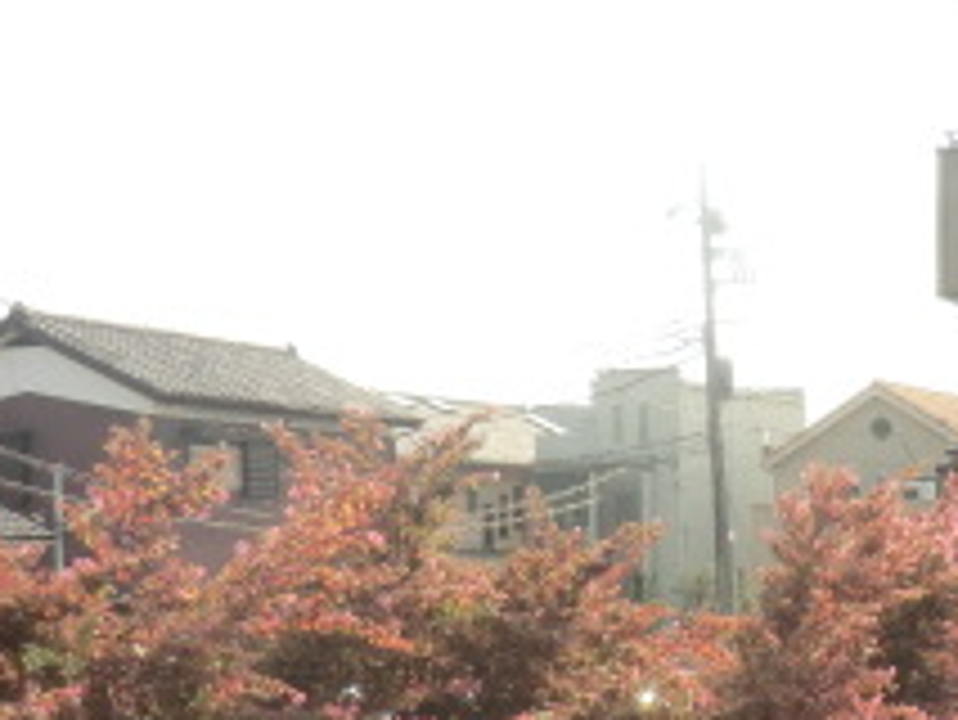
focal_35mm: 72
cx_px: 989
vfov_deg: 20.2
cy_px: 594
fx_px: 1994
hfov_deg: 25.5
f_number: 3.2
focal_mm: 4.3
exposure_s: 1/500
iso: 80
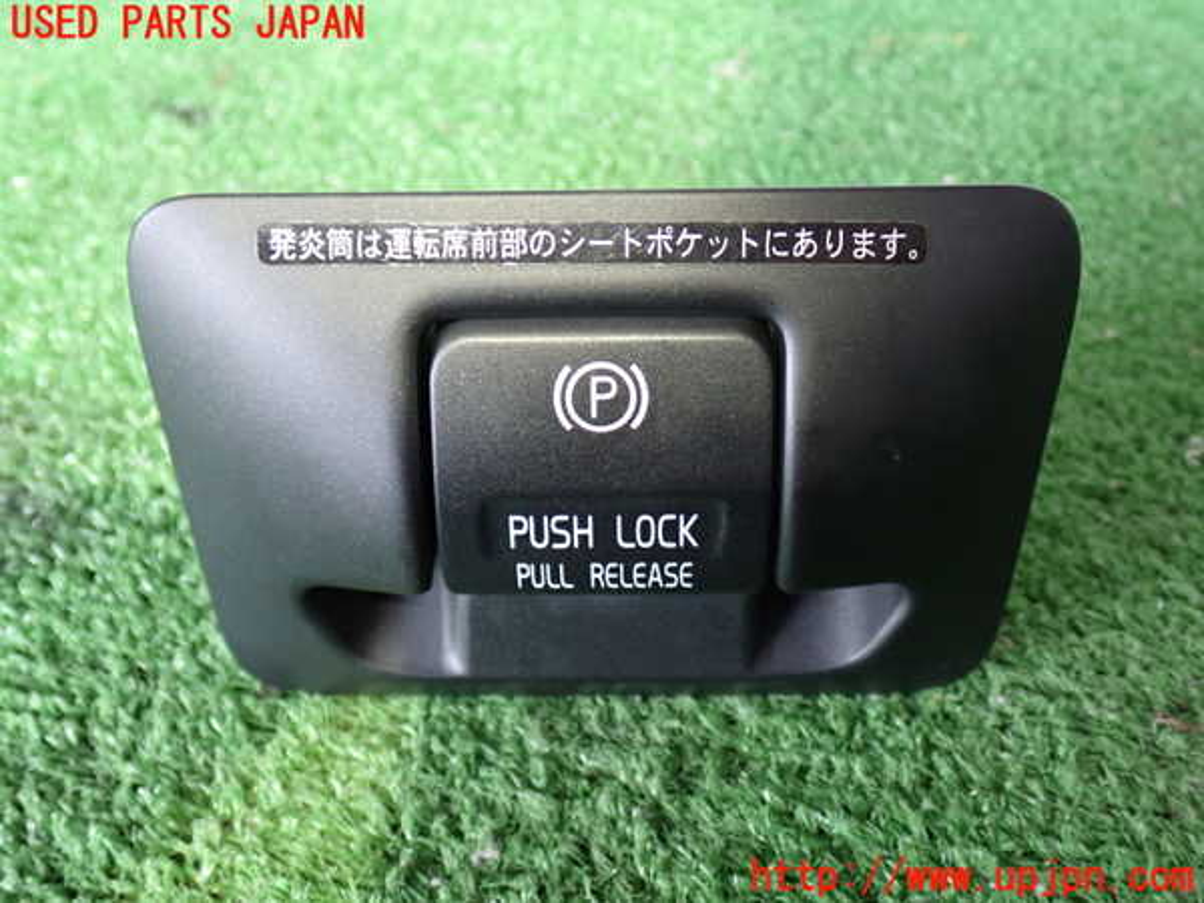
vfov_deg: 37.7
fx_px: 1322
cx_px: 602
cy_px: 452
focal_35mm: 38
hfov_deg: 49.0
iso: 800
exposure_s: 1/20
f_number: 2.7
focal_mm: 6.83
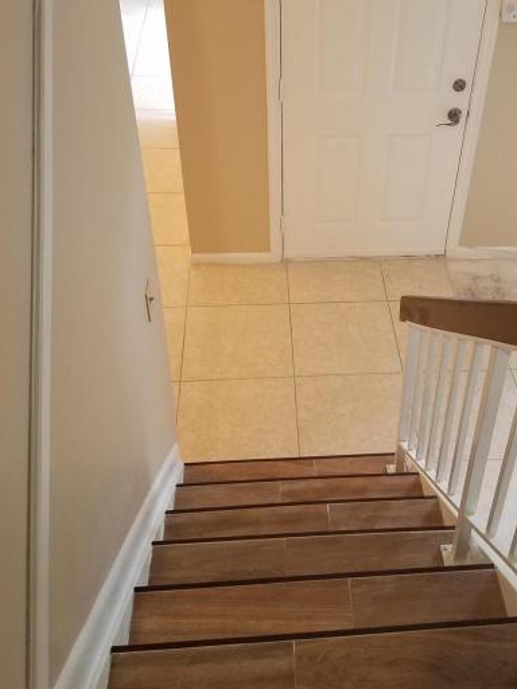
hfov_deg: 36.2
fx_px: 777
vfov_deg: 47.6
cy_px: 279
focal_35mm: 39
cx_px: 369
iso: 160
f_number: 1.7
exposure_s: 1/24
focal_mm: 4.2
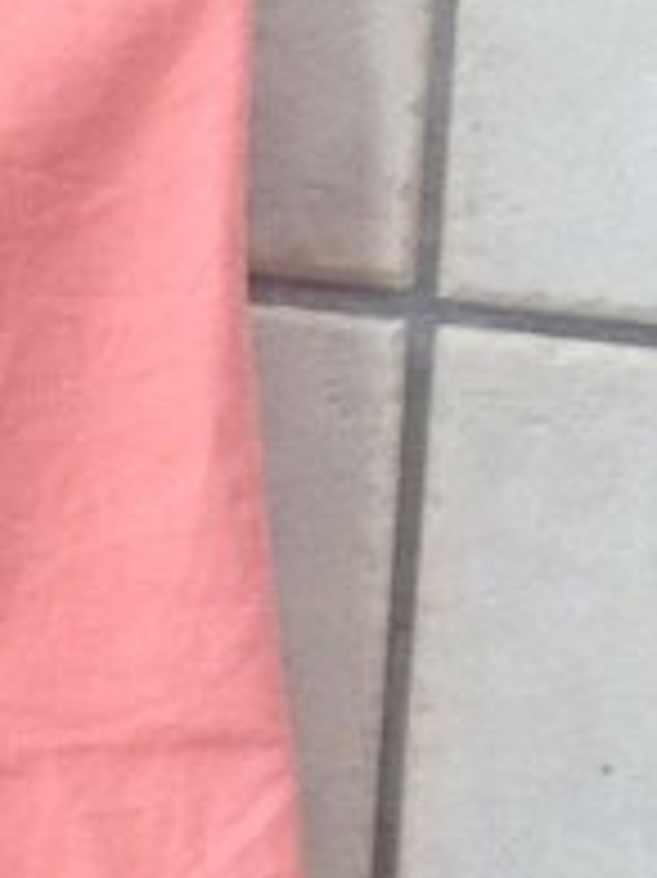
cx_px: -1071
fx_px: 6055
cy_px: 705
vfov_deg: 8.3
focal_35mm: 239
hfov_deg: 5.9
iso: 80
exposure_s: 1/120
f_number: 2.4
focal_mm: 4.28
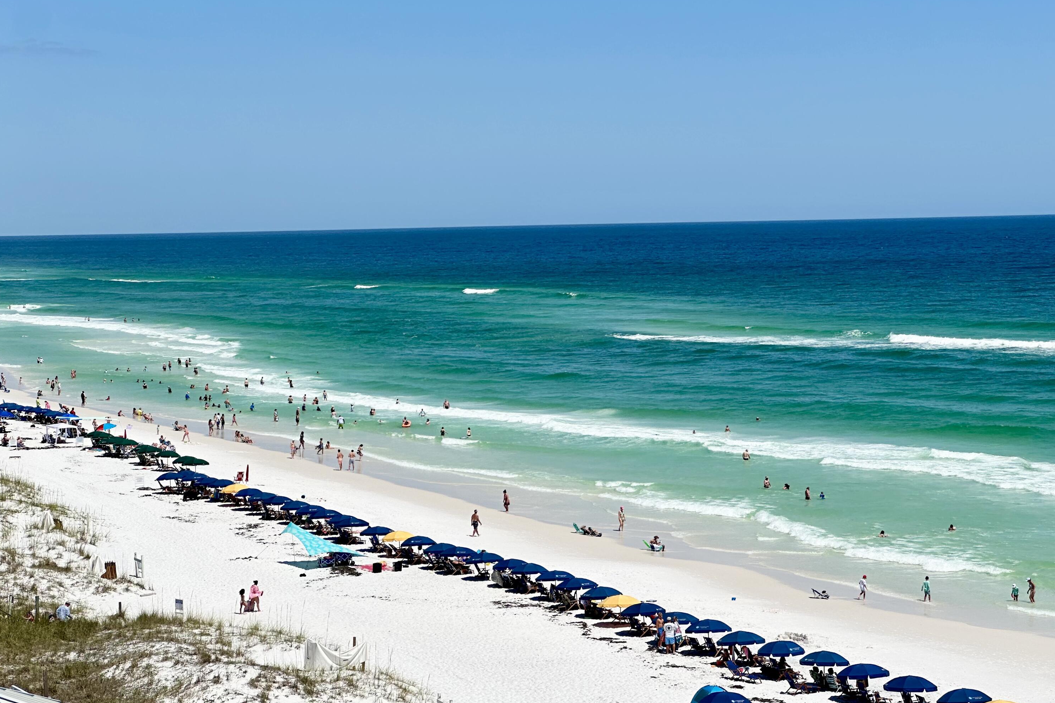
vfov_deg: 16.8
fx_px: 2373
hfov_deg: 25.1
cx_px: 530
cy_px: 310
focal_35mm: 81
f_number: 2.8
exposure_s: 1/1980
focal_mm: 9
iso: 32
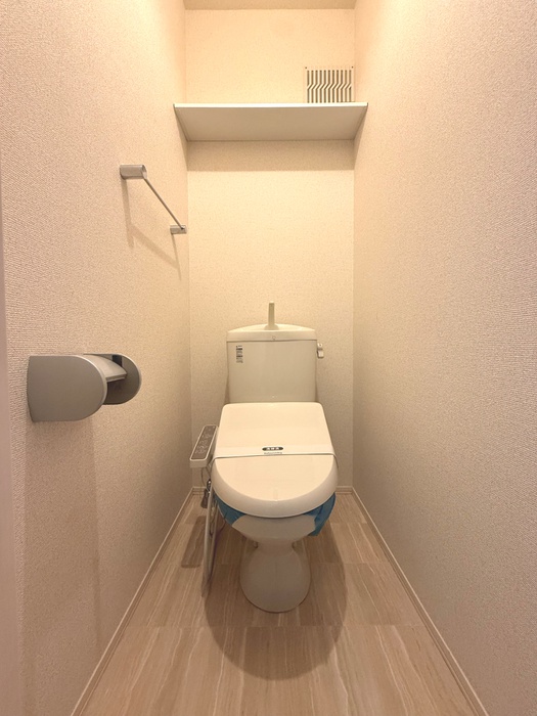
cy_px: 358
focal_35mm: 14
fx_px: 290
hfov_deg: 85.7
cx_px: 268
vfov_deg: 102.1
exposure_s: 1/100
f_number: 2.2
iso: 320
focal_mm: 2.22
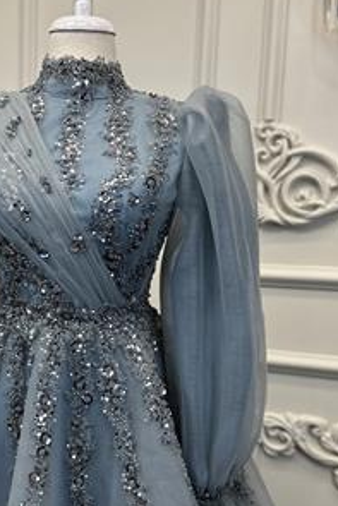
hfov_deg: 30.0
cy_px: 314
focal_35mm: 44
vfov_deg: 44.1
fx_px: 619
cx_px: 77
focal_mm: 6.86
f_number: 1.78
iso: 64
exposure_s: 1/204
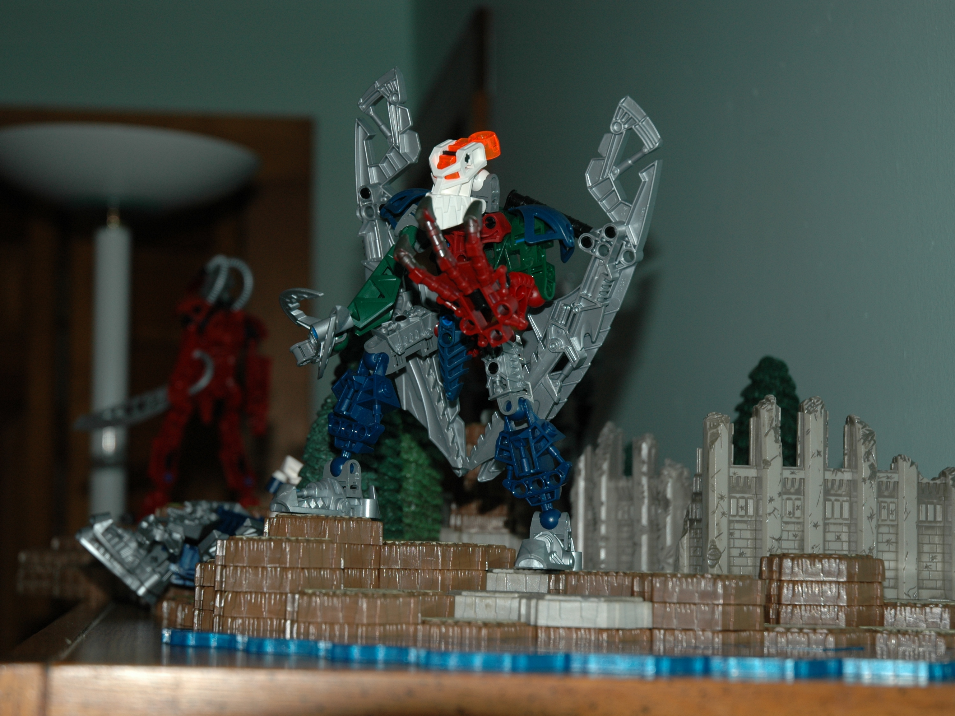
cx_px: 440
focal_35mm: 75
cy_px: 358
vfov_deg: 19.6
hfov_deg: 26.0
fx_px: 2069
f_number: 4.5
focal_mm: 46
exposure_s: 1/60
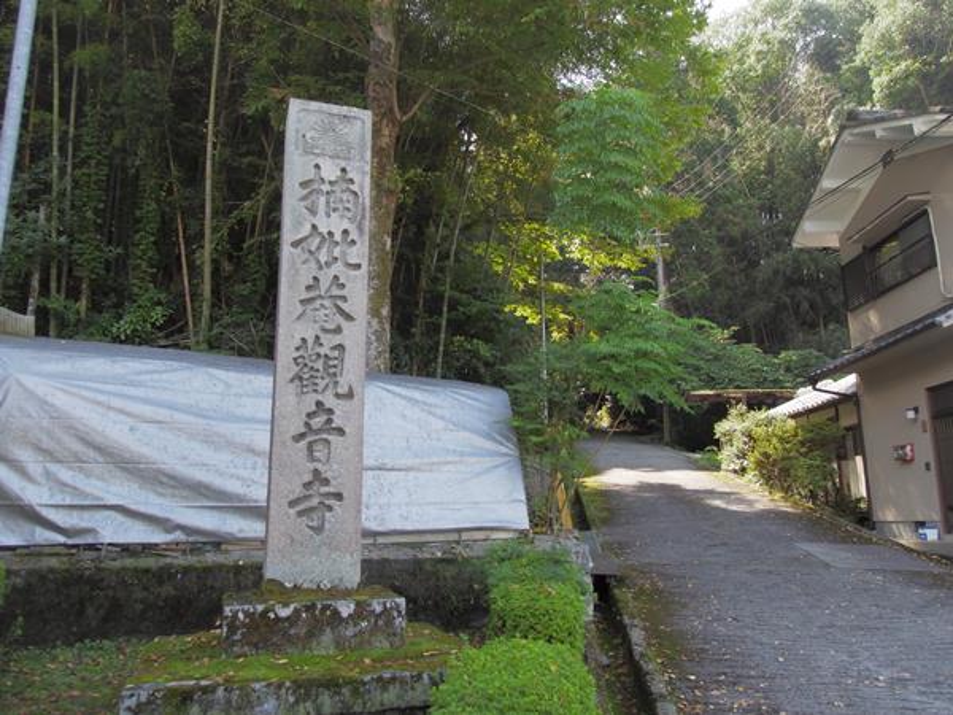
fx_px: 716
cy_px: 358
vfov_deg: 53.1
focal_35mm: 26
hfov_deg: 67.3
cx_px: 476
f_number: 3.7
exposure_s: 1/200
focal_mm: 13
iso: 200
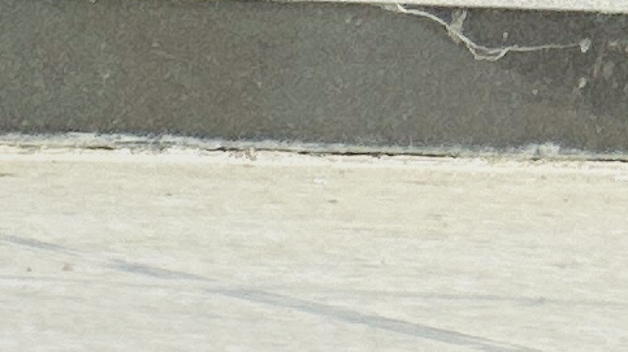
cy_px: -2077
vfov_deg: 1.7
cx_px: 1468
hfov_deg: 3.1
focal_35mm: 701
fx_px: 11666
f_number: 2.8
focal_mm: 9
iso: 32
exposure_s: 1/449
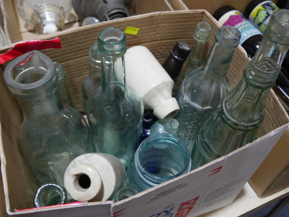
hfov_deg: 49.0
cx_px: 144
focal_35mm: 38
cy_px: 108
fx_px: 317
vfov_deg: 37.8
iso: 320
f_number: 4.1
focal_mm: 19
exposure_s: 1/60
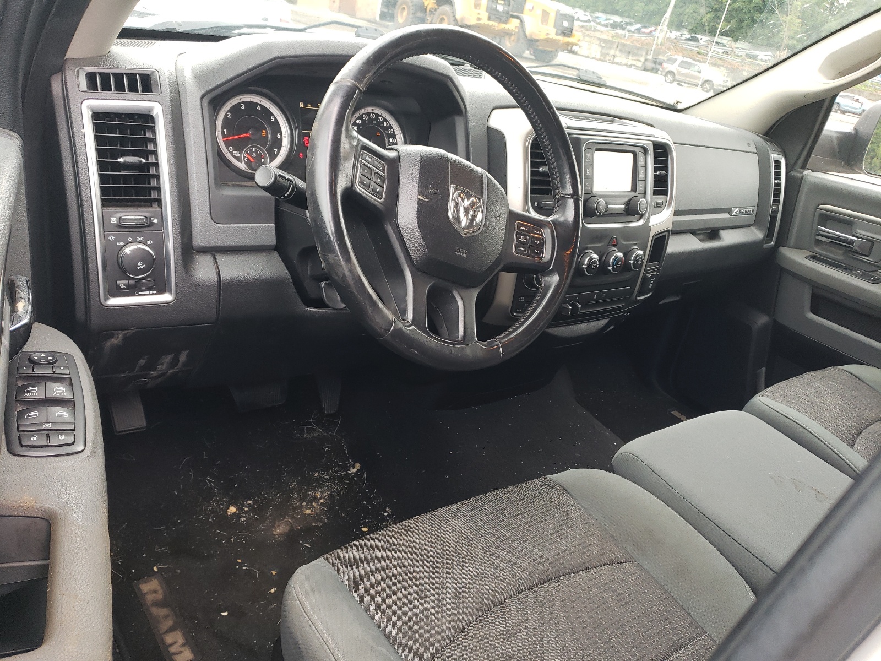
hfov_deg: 67.3
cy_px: 330
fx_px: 662
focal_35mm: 26
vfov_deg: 53.1
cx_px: 440
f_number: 1.5
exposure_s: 1/120
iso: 83
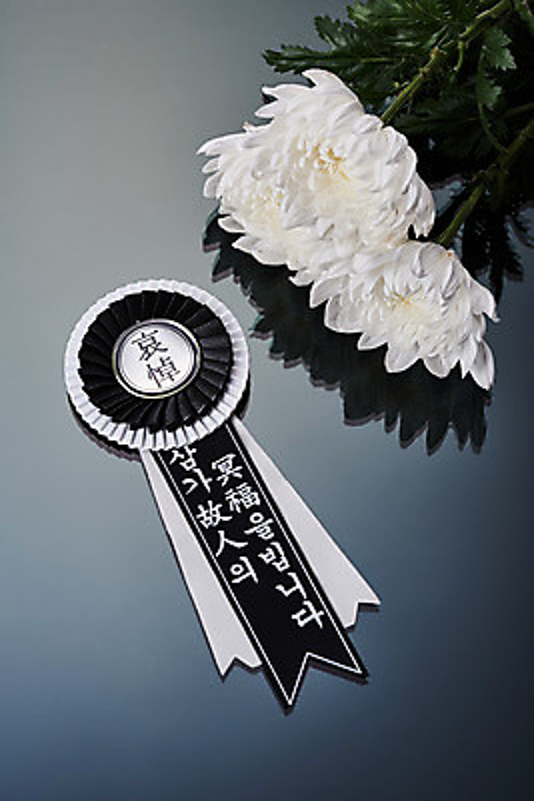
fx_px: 2334
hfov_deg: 13.1
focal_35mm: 105
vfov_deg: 19.4
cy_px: 400
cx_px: 267
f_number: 13
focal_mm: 105
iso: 100
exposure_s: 1/125
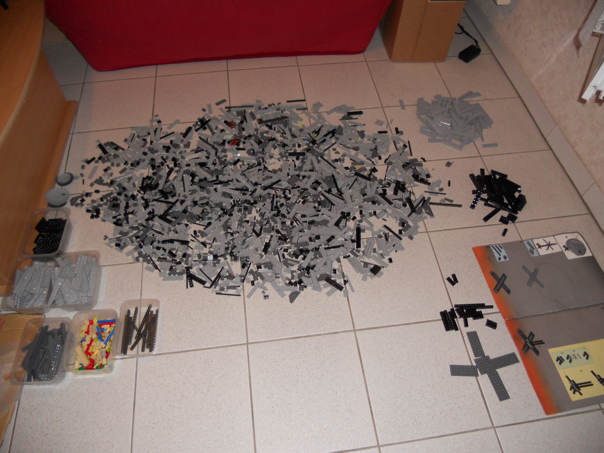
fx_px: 471
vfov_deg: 51.4
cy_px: 226
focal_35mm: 27
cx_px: 302
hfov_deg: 65.3
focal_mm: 4.9
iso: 200
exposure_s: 1/25
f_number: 3.2
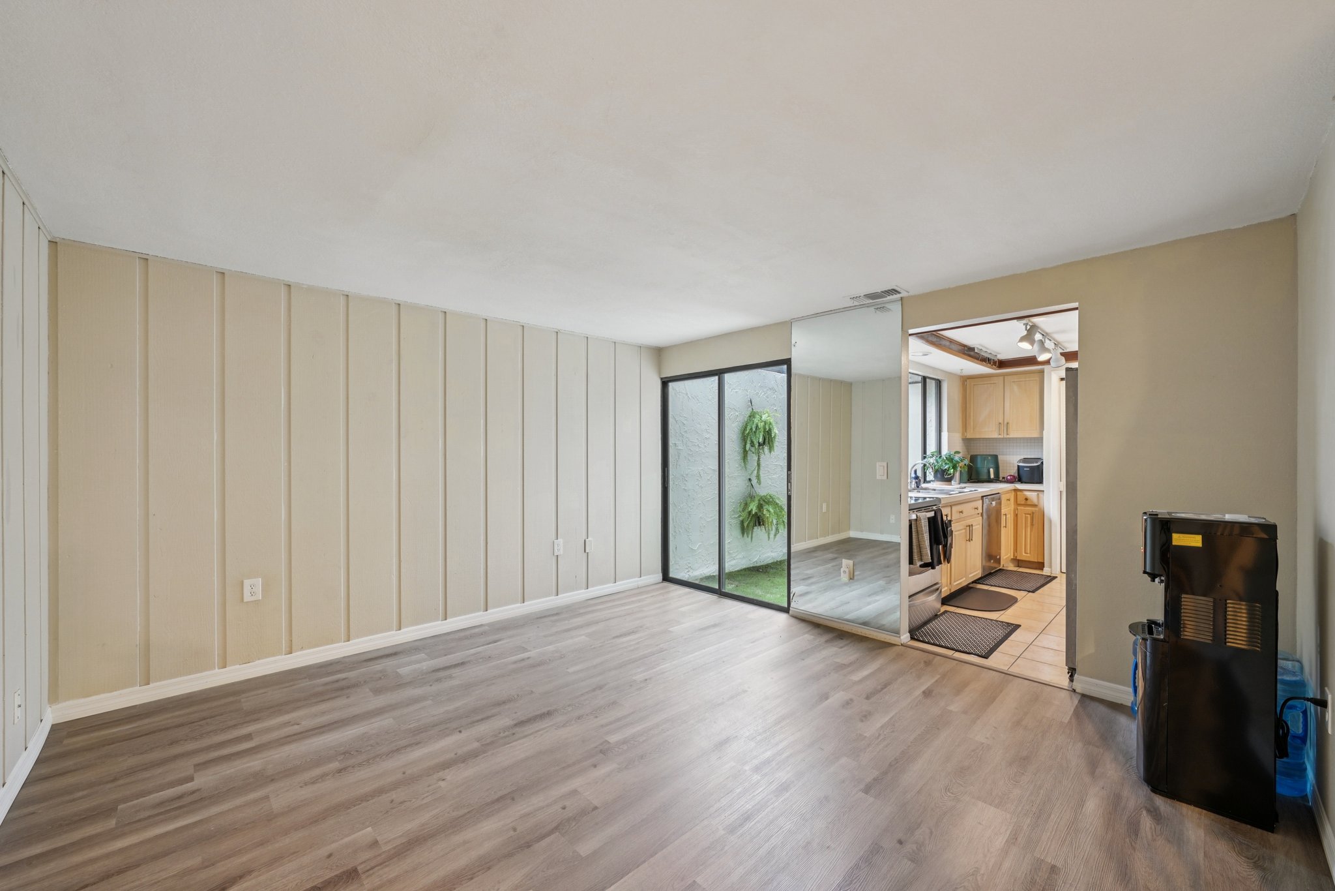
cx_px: 668
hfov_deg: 104.2
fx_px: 519
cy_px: 446
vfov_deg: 81.2
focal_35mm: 14
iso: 400
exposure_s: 1/6
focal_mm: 14
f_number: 8
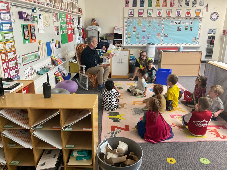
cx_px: 114
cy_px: 85
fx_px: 190
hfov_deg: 61.7
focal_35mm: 29
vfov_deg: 48.2
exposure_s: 1/60
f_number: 1.8
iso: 160
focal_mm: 3
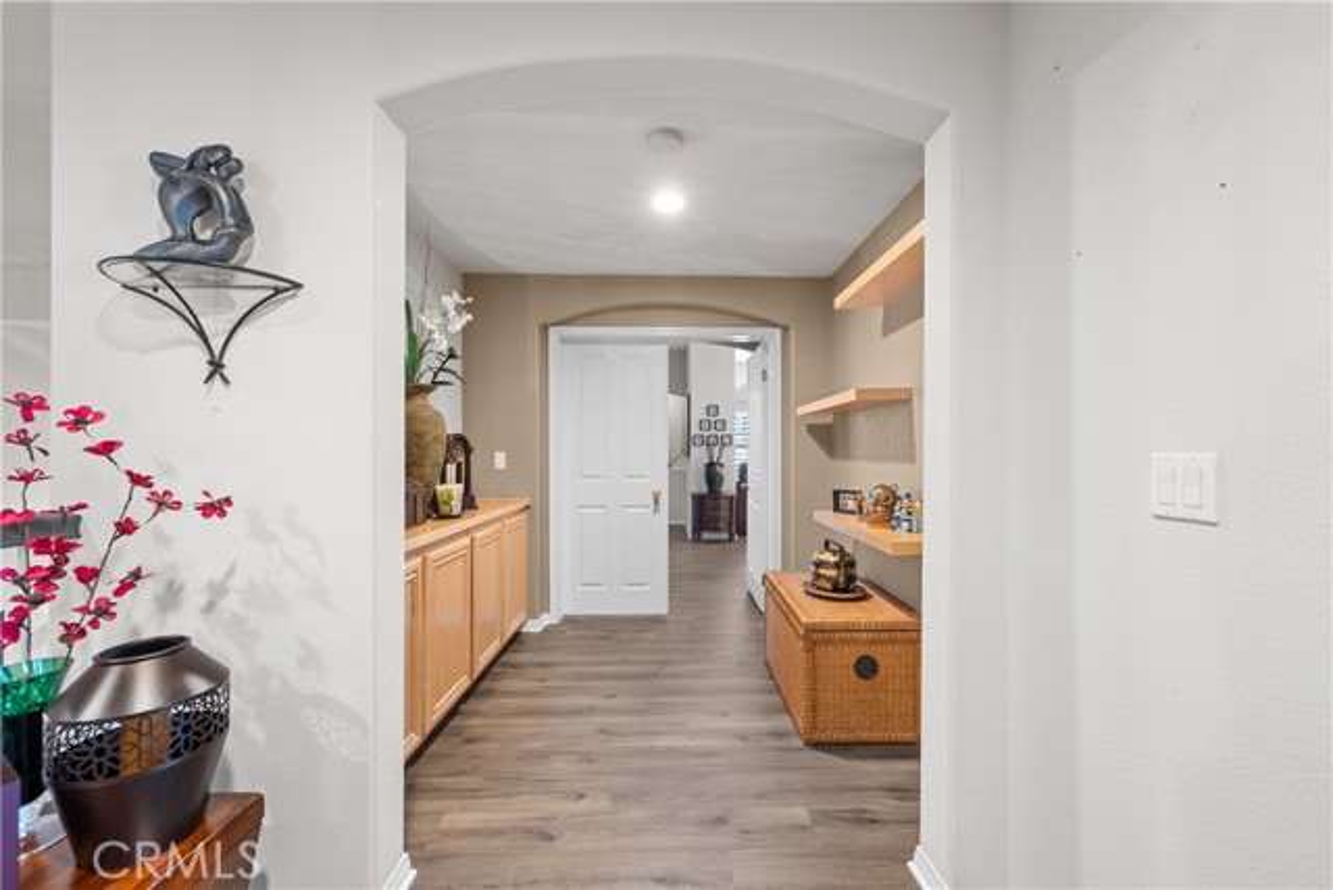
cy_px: 445
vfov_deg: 81.2
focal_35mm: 14
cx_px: 666
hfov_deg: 104.2
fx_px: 518
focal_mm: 14
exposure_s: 8
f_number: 9
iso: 100
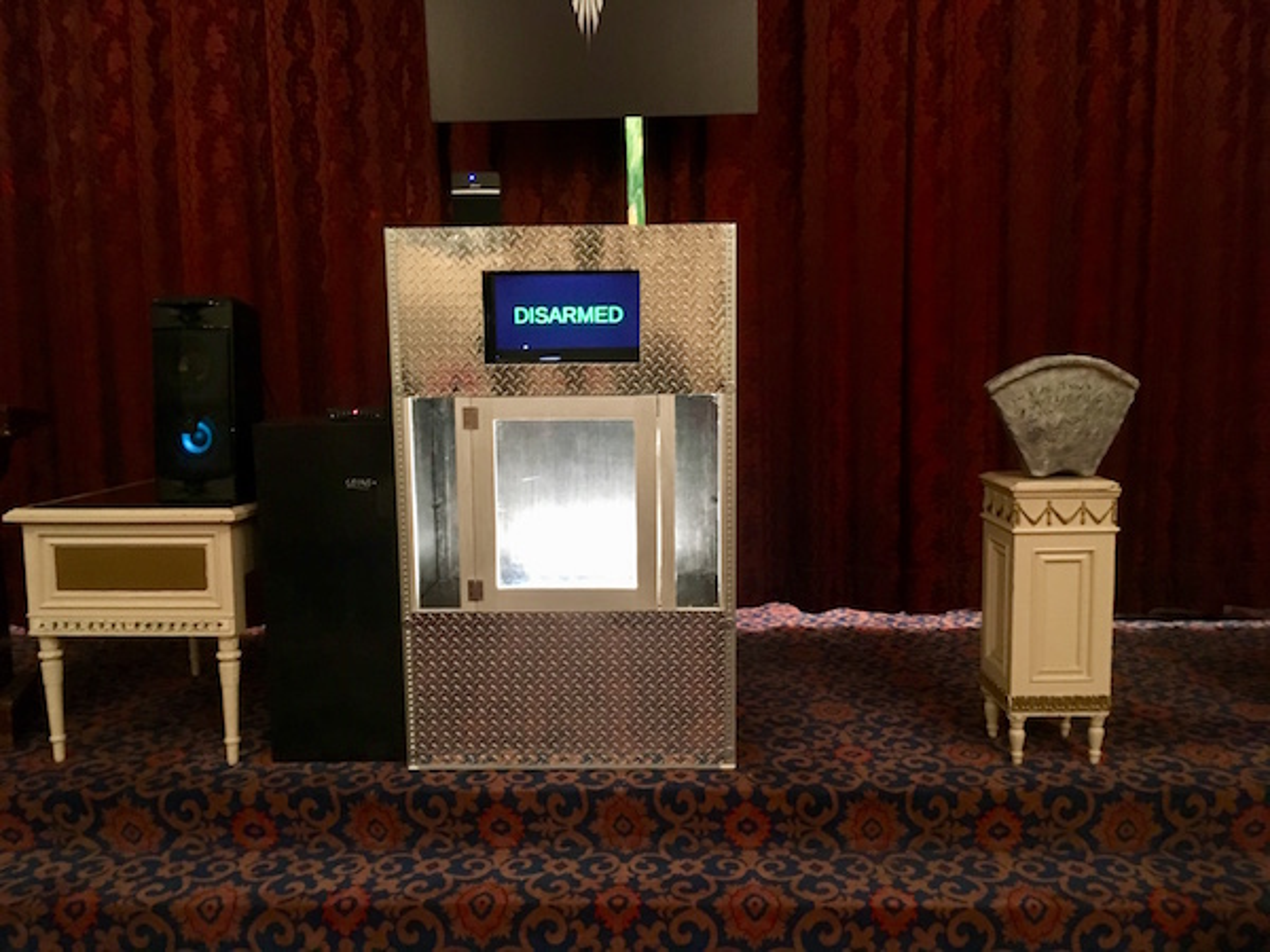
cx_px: 635
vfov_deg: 48.2
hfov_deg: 61.7
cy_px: 476
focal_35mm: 29
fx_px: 1064
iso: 400
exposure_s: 1/15
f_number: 2.2
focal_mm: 4.15
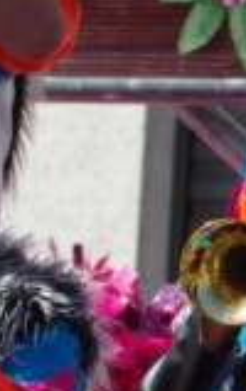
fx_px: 10220
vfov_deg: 2.2
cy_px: 164
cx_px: -118
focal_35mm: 957
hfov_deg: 1.4
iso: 200
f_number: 11
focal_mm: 200
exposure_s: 1/250
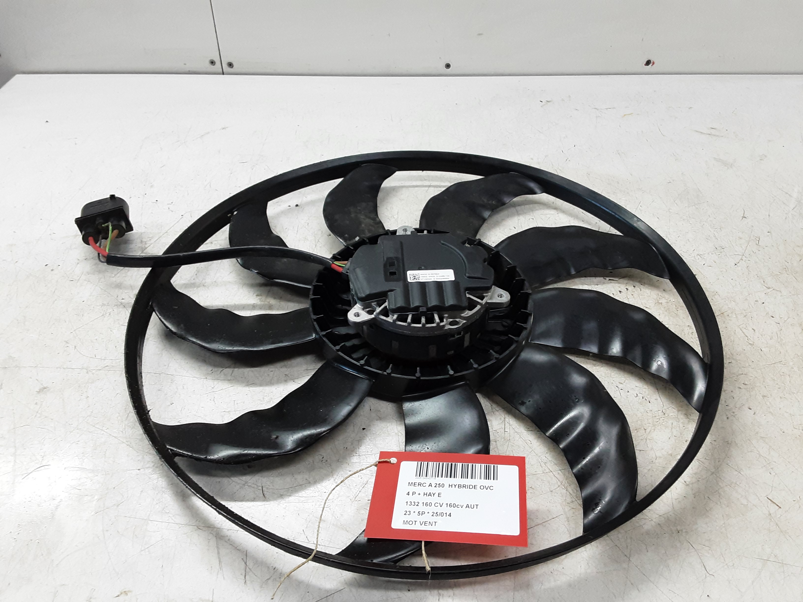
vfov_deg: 51.4
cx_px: 402
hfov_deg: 65.3
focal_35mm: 27
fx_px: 626
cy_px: 301
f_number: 1.9
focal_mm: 2.91
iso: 125
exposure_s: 1/50
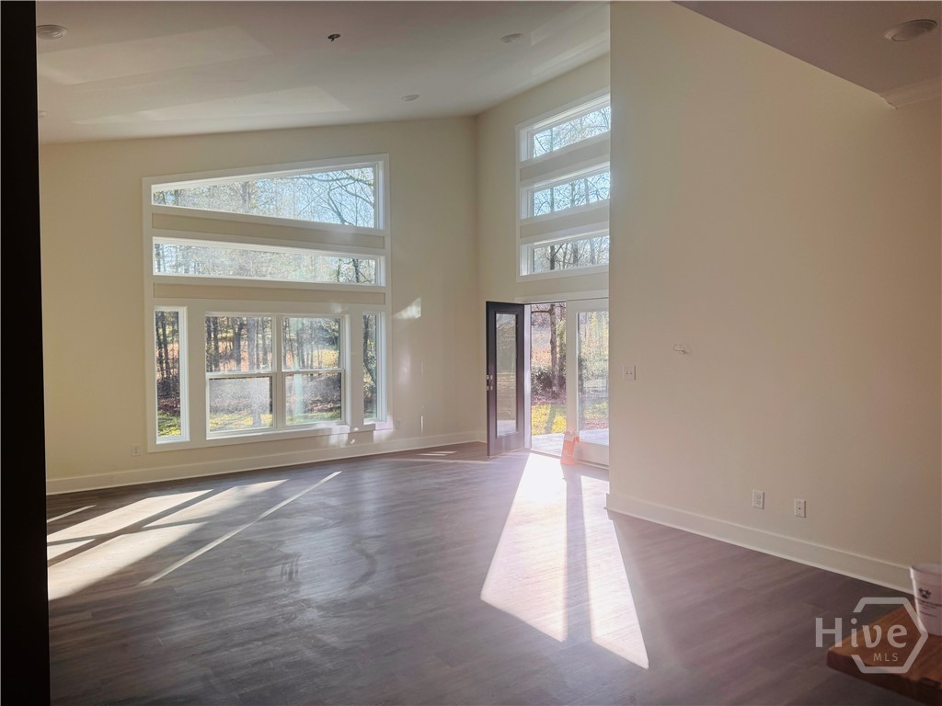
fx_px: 653
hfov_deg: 71.6
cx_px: 471
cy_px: 353
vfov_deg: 56.8
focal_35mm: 24
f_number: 1.78
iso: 80
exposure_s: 1/296
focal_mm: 6.76
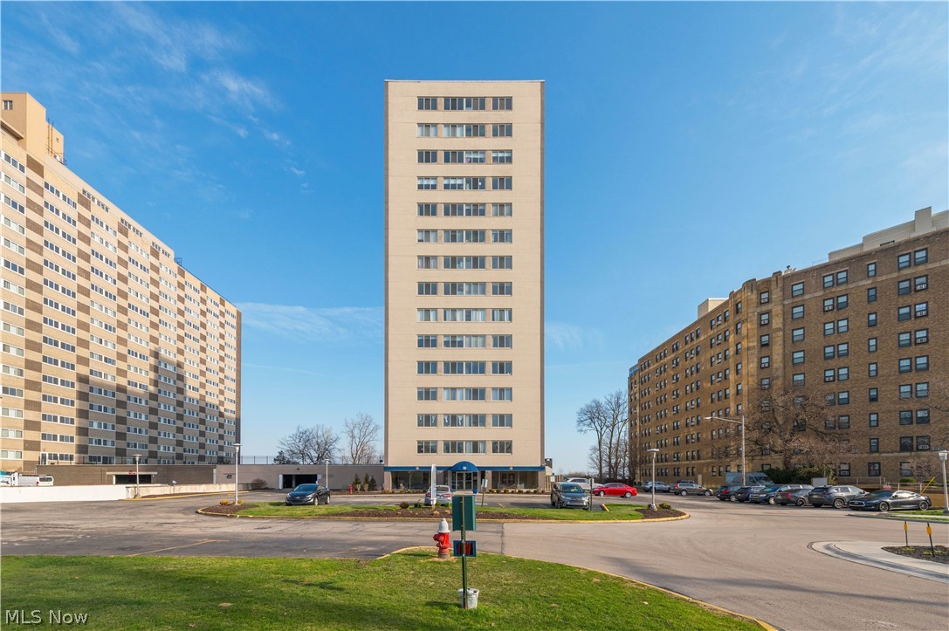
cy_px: 316
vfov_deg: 81.1
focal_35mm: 14
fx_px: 369
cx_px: 474
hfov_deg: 104.3
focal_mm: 14
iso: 200
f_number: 9
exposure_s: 1/640
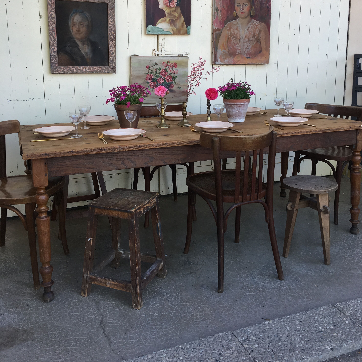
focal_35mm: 35
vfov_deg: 46.5
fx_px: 414
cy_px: 123
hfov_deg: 47.2
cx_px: 185
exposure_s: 1/111
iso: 25
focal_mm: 4.15
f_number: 2.2
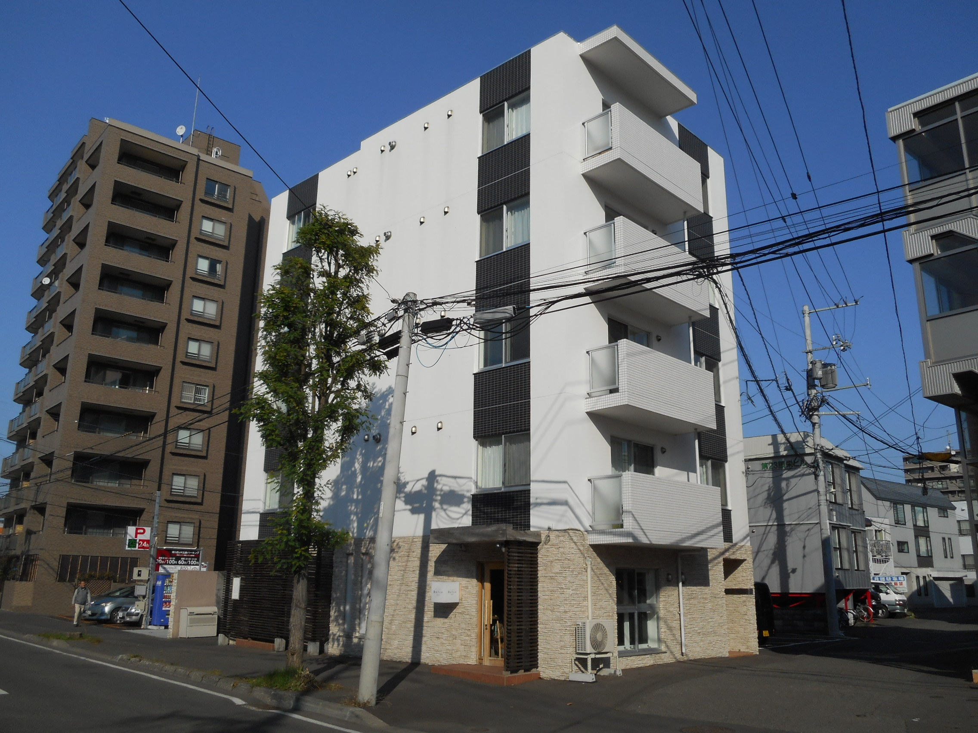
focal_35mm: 29
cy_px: 366
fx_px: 819
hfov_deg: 61.7
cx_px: 489
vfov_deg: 48.2
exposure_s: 1/1250
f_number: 4
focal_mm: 5.2
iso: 80
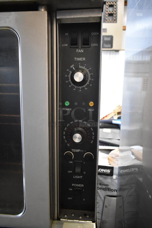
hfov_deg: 48.0
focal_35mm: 27
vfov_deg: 67.3
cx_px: 76
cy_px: 114
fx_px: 171
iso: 2800
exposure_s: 1/30
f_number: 3.5
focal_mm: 18
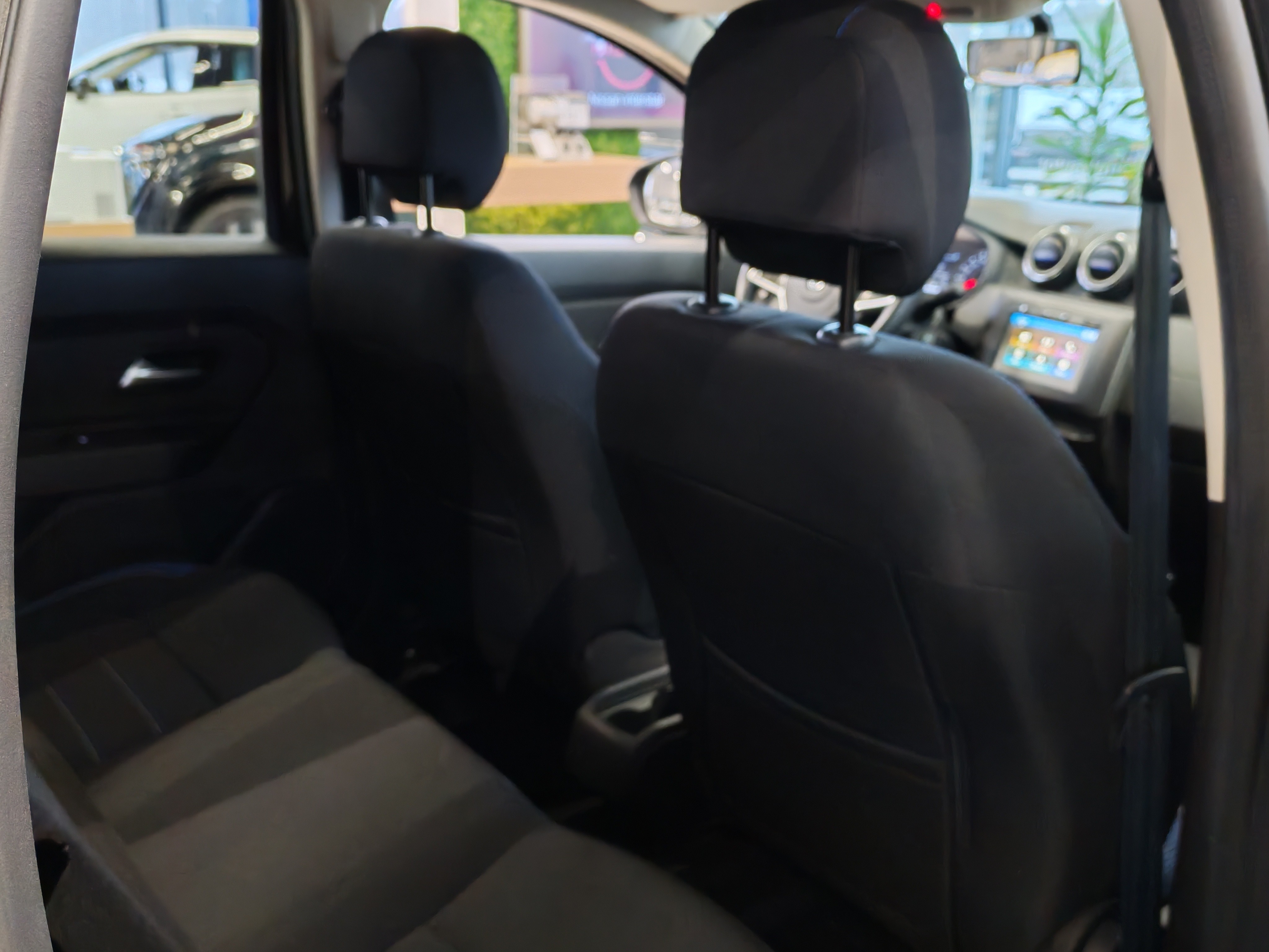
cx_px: 634
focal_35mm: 33
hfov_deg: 55.4
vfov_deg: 42.9
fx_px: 1210
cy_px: 476
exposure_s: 1/50
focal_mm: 6.12
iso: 1697
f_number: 1.9
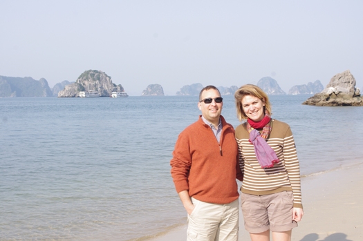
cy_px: 120
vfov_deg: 25.9
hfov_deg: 38.2
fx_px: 524
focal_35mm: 52
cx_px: 182
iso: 200
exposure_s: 1/320
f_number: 7.1
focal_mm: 35
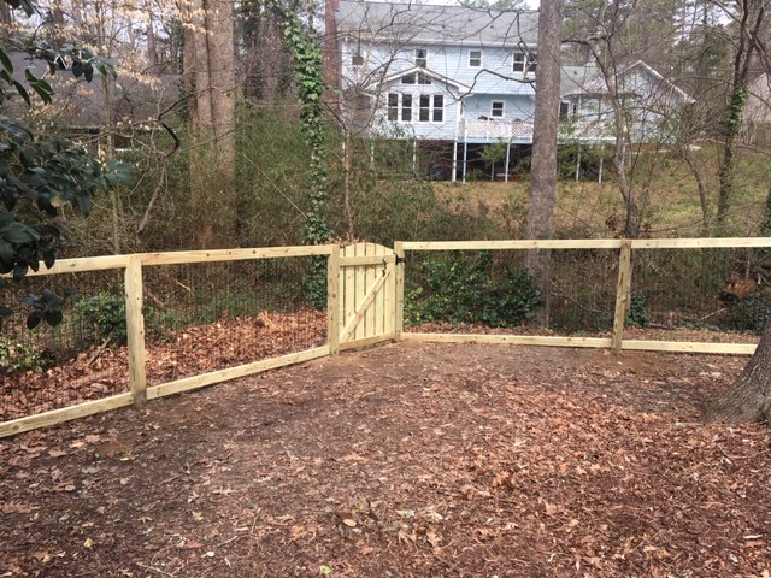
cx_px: 386
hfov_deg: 61.7
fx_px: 646
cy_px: 289
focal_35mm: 29
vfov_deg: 48.2
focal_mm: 4.15
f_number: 2.2
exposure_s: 1/427
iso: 25
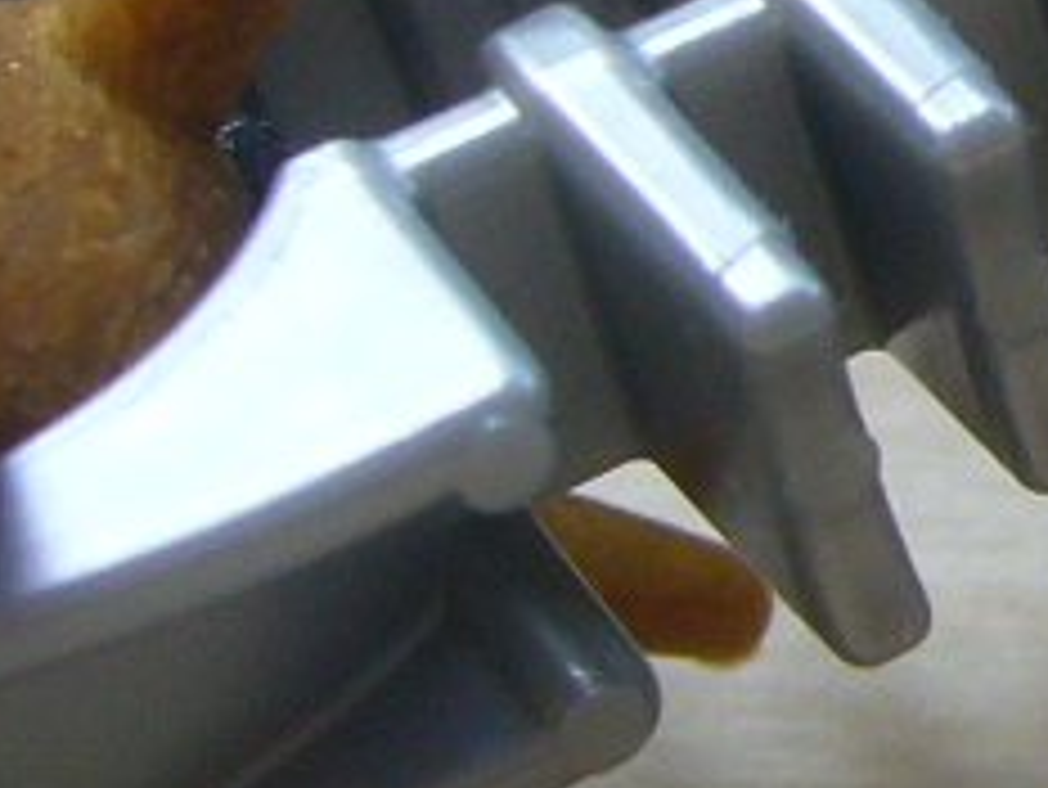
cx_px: 1466
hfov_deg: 10.0
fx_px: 5816
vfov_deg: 7.7
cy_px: 86
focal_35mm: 192
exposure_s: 1/100
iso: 100
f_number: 2.8
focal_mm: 5.8
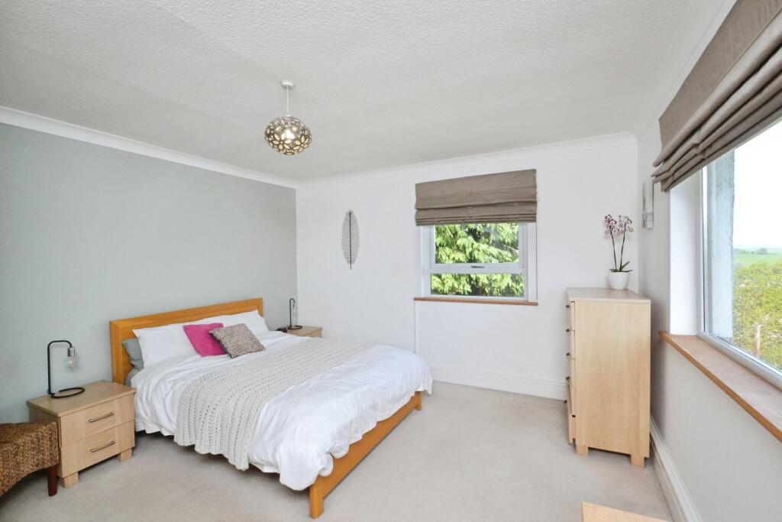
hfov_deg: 100.4
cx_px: 391
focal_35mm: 15
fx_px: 326
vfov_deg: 77.3
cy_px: 261
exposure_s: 1/250
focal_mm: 10
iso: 3200
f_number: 13
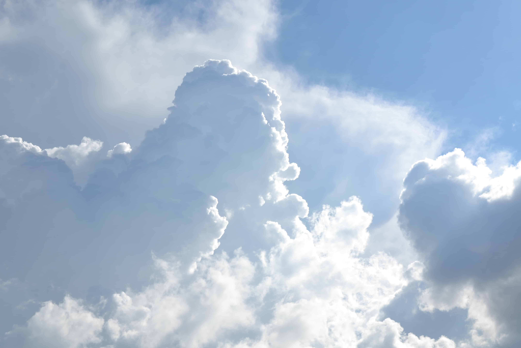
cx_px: 271
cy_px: 185
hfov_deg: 31.4
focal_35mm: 64
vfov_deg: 21.2
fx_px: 926
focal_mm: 40
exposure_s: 1/500
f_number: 11
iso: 100
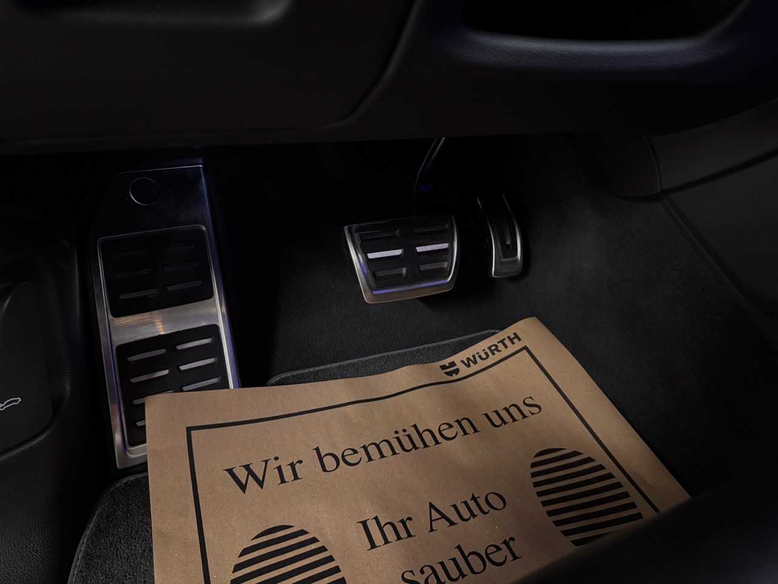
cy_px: 292
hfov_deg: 71.6
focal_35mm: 24
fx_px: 539
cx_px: 389
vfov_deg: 56.8
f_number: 1.78
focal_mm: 6.76
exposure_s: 1/40
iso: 1000
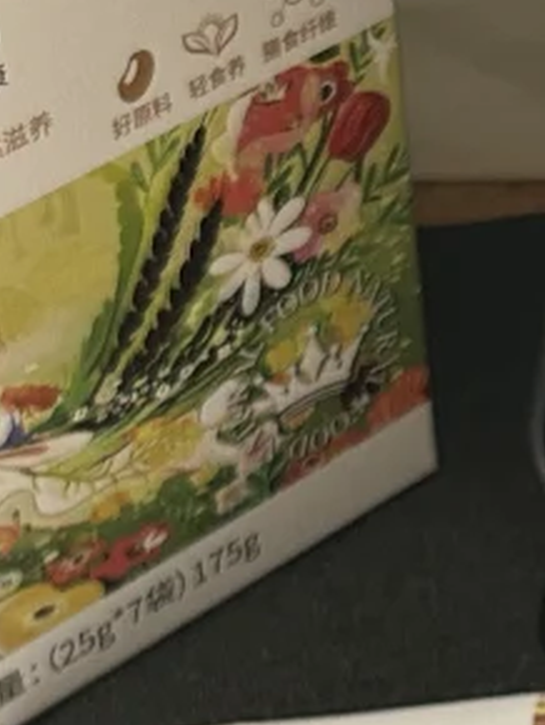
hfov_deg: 11.2
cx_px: 730
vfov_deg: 15.2
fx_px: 2704
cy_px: 592
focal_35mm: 129
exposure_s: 1/60
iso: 200
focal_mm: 5.7
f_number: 1.5
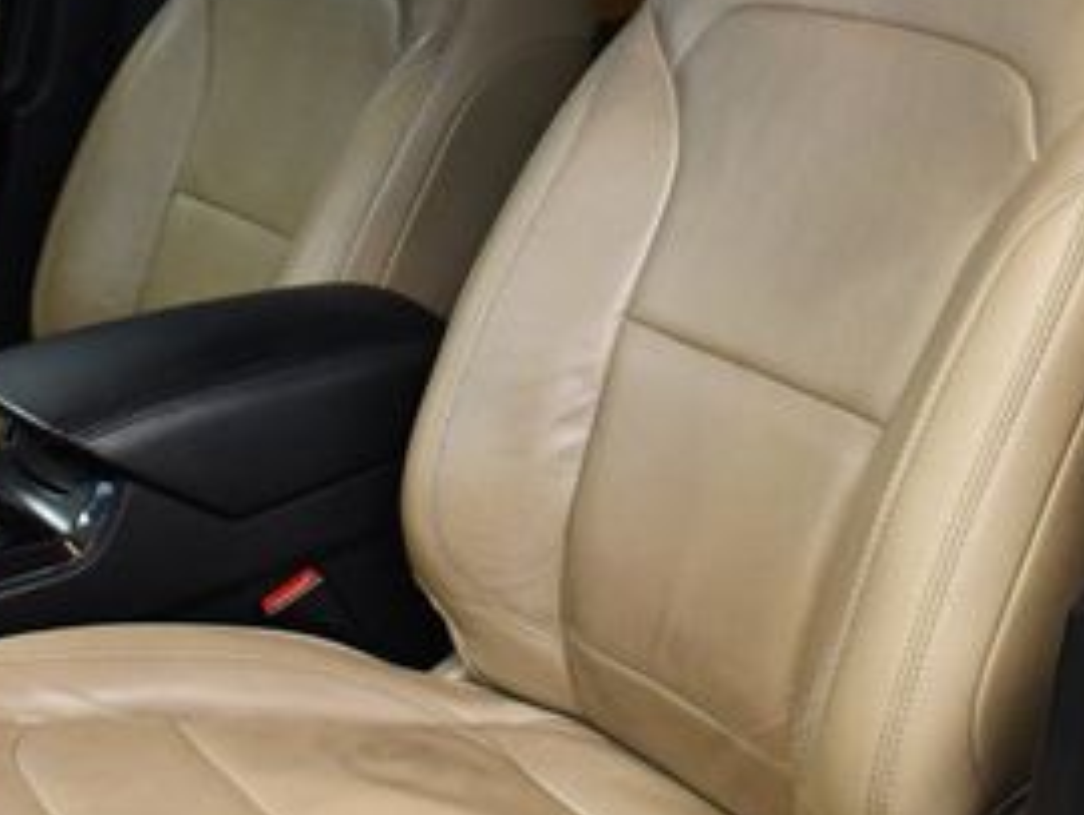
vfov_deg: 18.0
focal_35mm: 82
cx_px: 711
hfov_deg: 23.7
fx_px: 2570
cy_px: 281
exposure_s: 1/125
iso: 2000
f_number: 3.5
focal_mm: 18
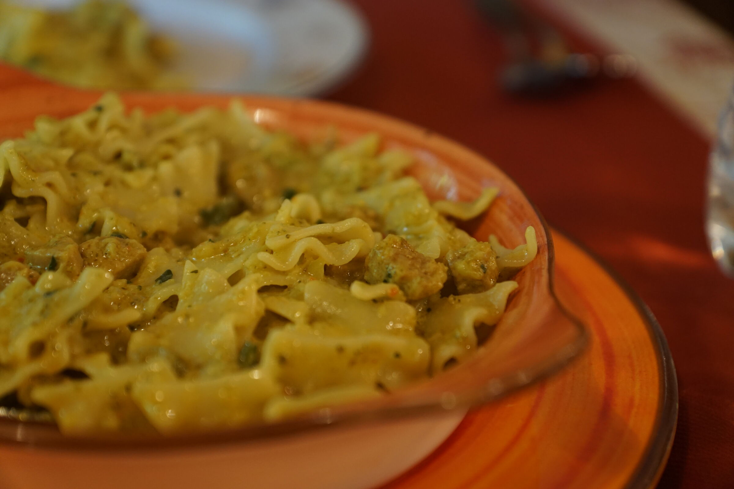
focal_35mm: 75
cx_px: 367
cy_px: 244
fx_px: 1529
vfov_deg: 18.2
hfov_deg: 27.0
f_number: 2.8
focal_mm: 50
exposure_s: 1/80
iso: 800
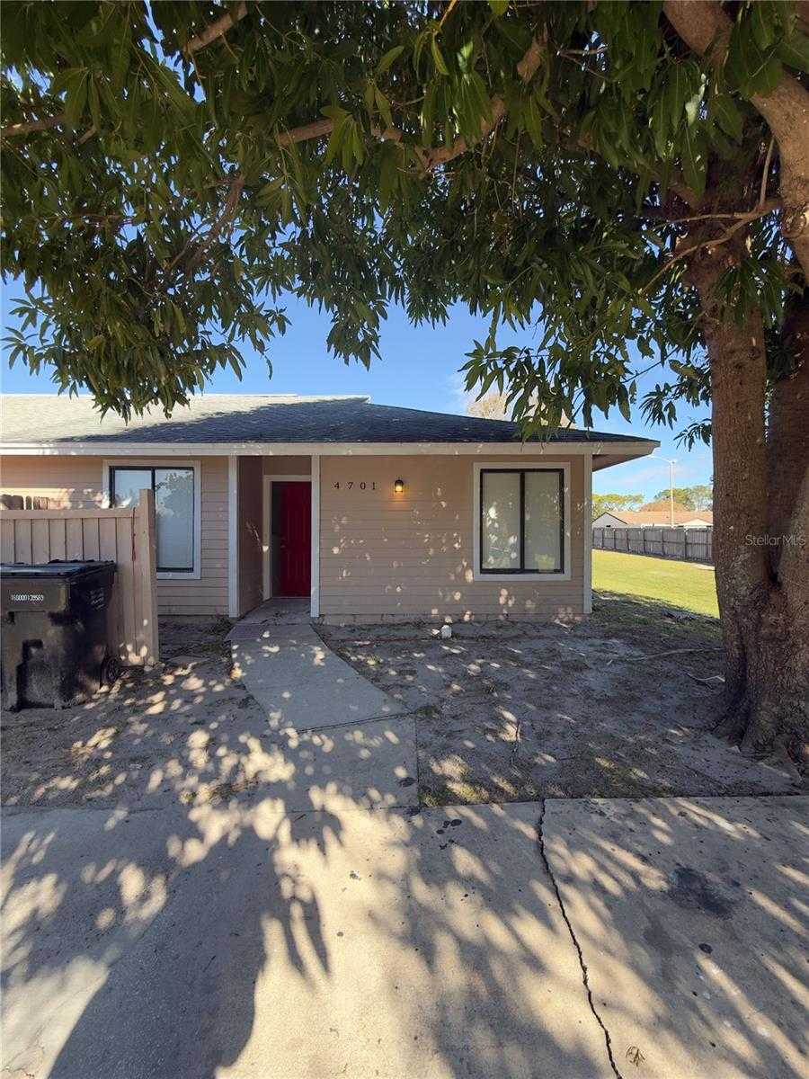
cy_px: 540
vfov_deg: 102.1
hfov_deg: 85.7
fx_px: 436
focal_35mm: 14
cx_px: 404
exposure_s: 1/498
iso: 64
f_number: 2.2
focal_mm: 2.22
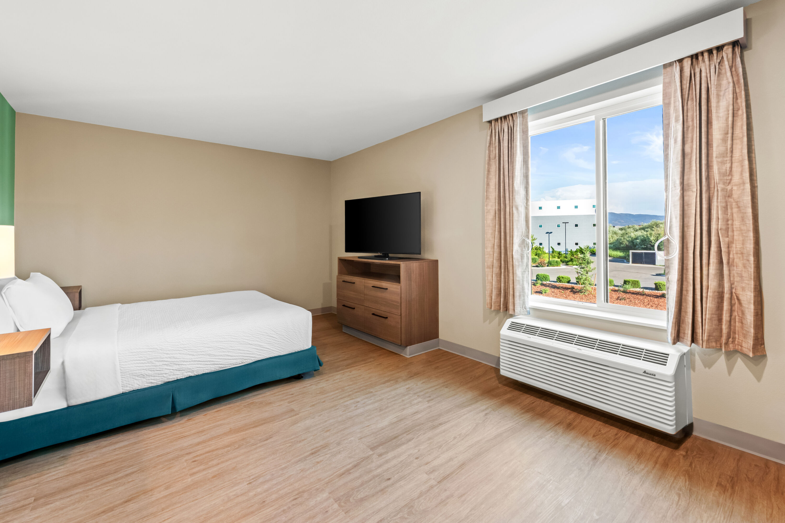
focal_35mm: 14
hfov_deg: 104.3
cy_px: 262
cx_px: 392
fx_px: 305
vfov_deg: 81.2
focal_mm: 14
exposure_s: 1/2.5
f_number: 8
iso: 250
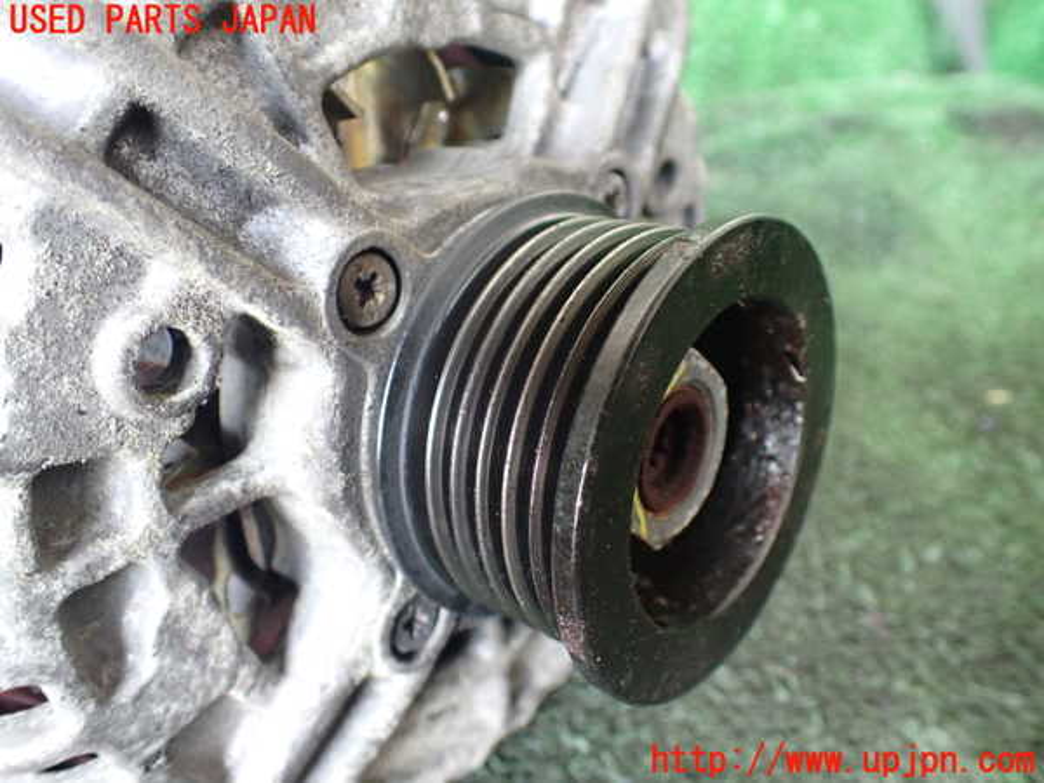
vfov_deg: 46.8
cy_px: 392
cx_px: 522
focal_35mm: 30
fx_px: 905
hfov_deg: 60.0
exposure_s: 1/30
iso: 800
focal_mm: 5.4
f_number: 2.3
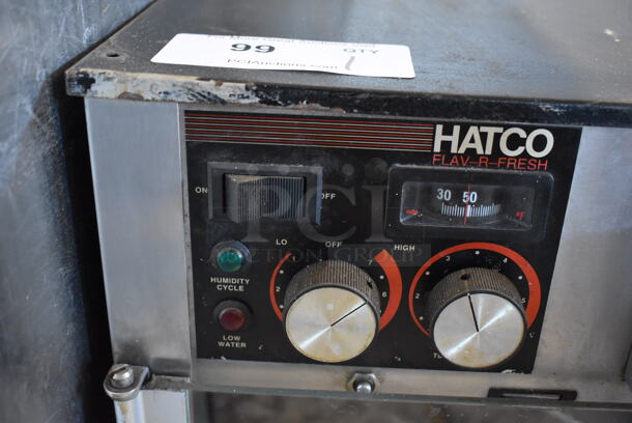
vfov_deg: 30.9
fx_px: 764
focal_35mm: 44
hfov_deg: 44.9
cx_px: 316
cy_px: 212
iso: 3200
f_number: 4.2
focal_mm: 29
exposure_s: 1/30
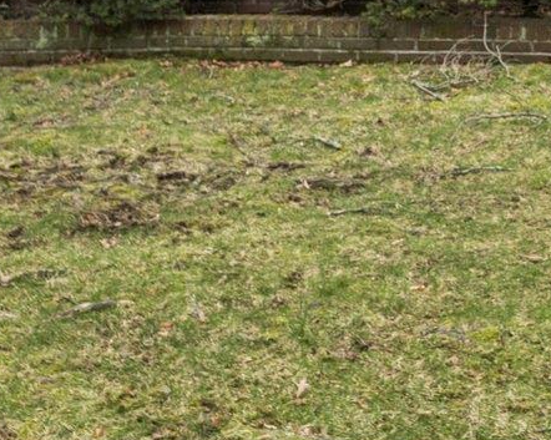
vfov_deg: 16.4
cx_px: 605
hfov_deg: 20.9
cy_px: -173
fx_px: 1418
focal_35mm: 87
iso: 320
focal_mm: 20
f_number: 8
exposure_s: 1/250
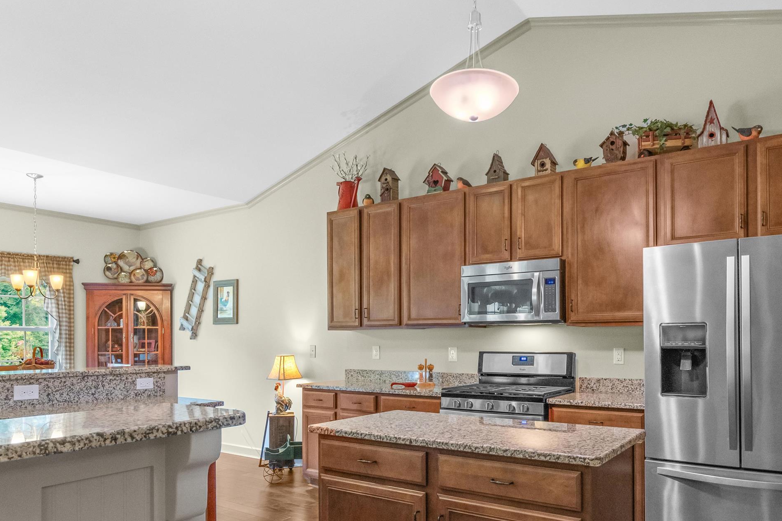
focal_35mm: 26
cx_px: 416
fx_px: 565
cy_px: 342
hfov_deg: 69.3
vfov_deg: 48.8
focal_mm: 16
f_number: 8
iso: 800
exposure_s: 1/15
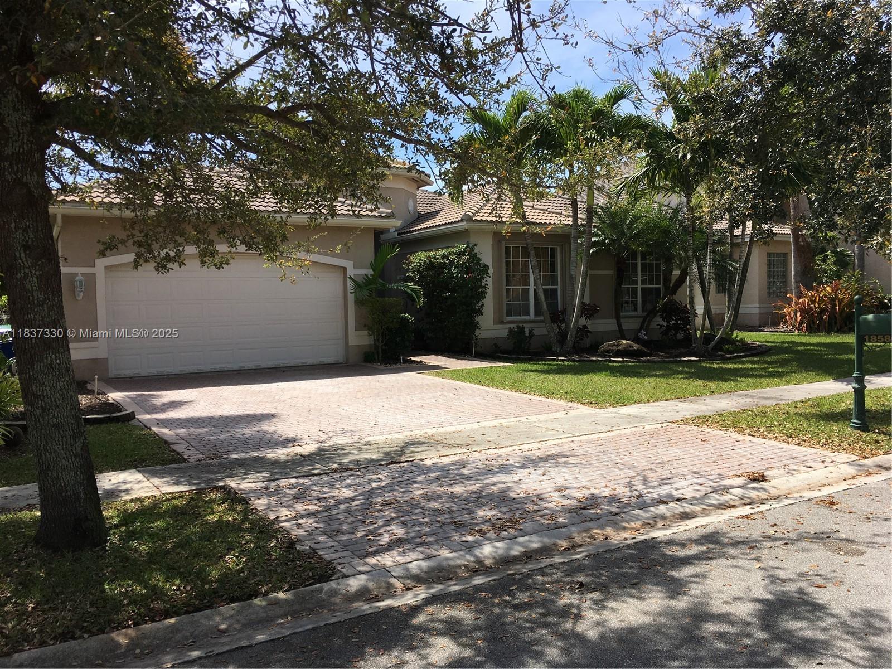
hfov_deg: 61.7
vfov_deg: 48.2
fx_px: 747
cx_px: 446
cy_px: 334
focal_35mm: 29
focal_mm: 4.15
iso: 25
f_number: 2.2
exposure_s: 1/1374
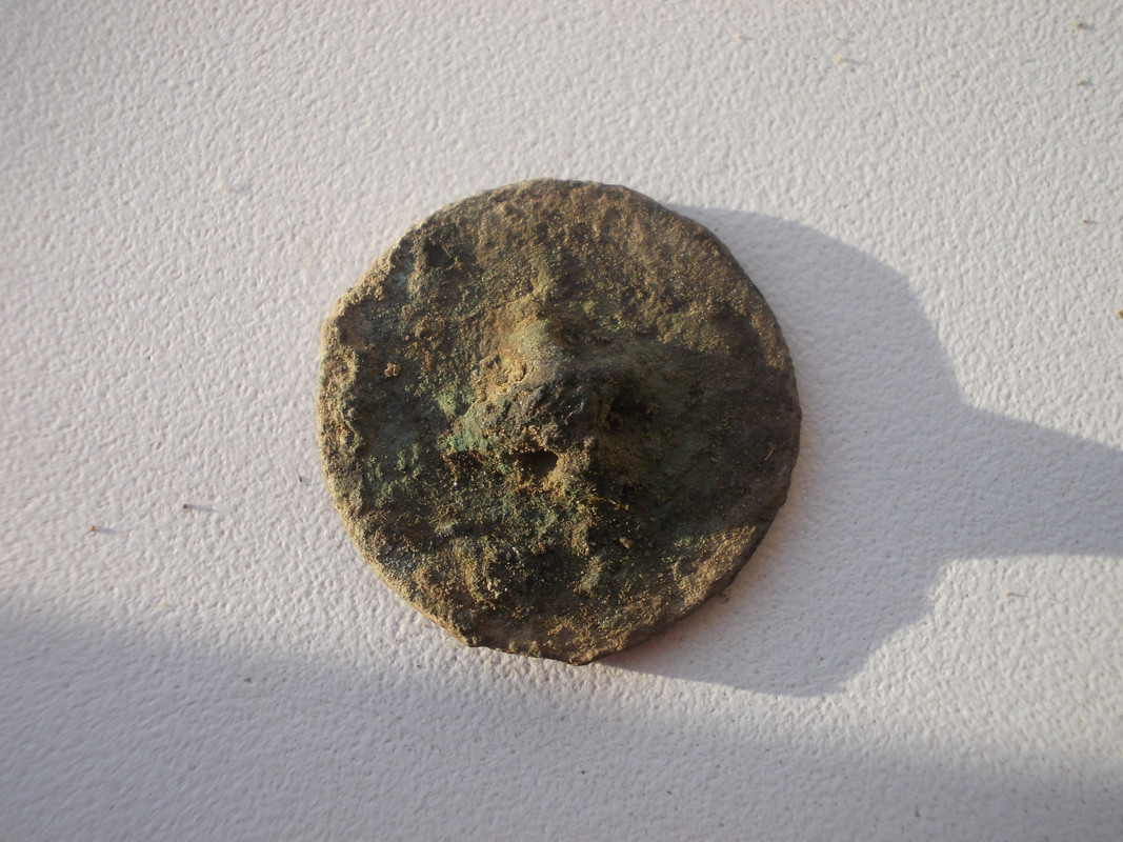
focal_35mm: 43
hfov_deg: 43.9
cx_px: 562
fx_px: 1395
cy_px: 421
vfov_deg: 33.6
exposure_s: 1/160
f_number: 3.3
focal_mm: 6.1
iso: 80
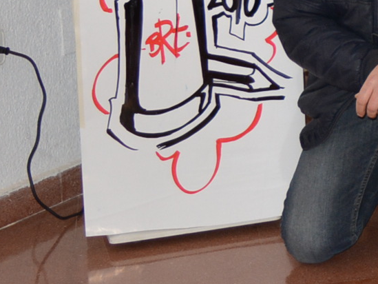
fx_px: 1890
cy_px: -247
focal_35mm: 173
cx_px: 890
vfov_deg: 8.2
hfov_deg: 10.1
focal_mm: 22
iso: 400
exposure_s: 1/60
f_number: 4
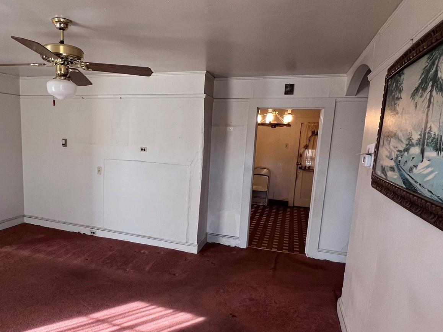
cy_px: 189
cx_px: 171
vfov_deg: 58.6
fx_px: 294
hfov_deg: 72.9
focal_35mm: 23
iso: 160
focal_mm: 1.57
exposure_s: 1/120
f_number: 1.8
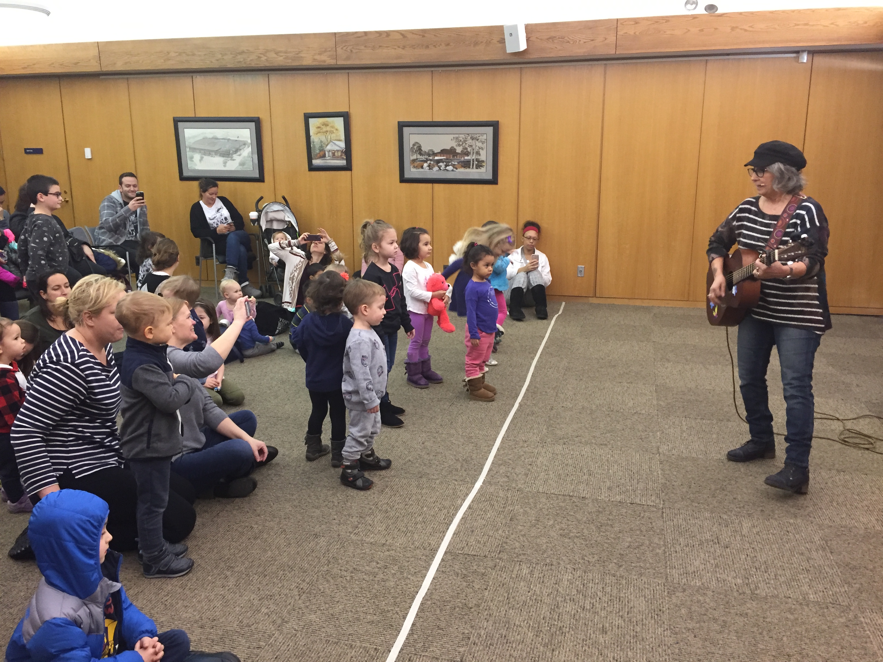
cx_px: 442
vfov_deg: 48.2
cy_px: 331
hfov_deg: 61.7
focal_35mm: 29
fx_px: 740
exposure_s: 1/30
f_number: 2.2
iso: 160
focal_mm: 4.15
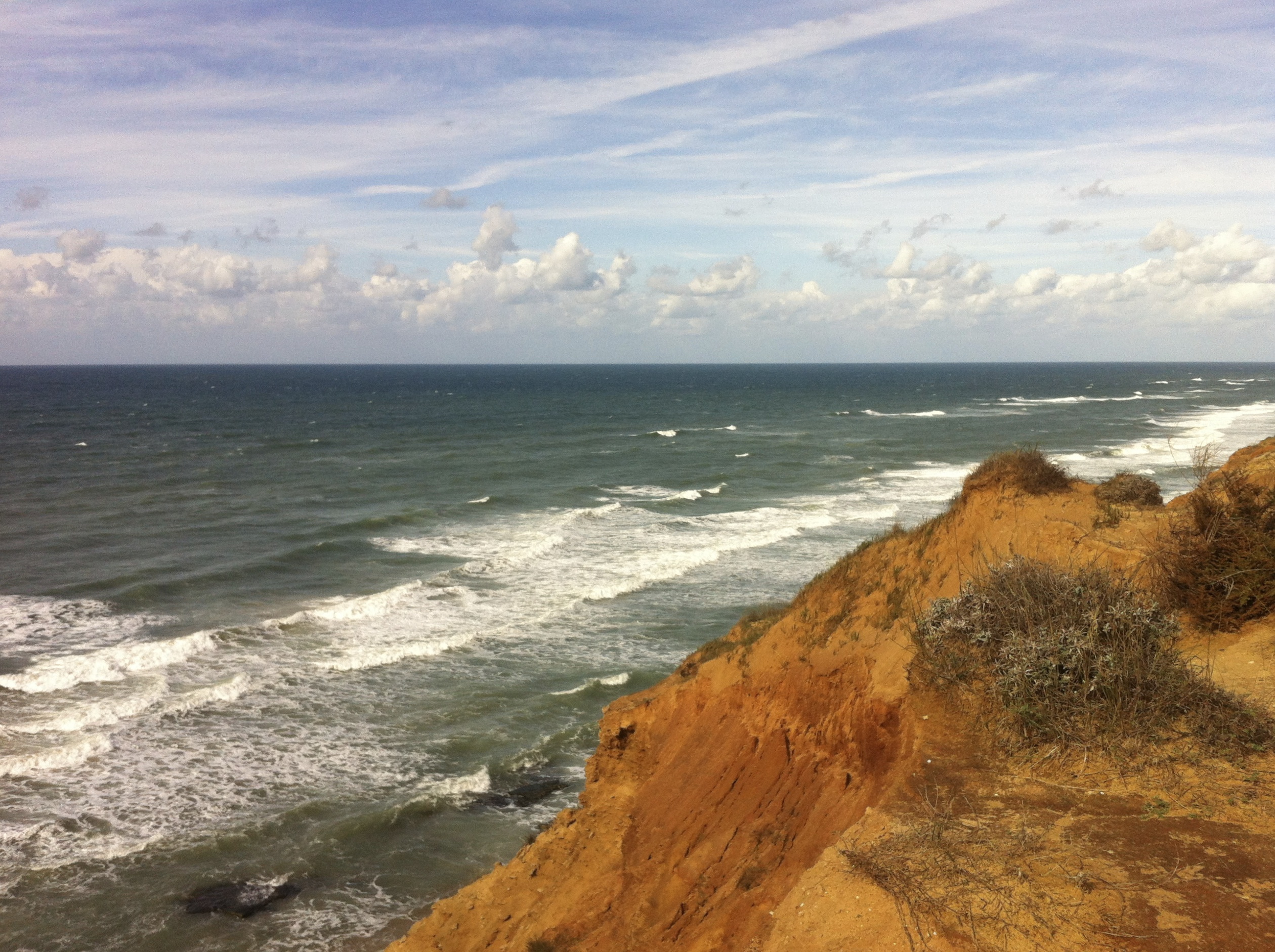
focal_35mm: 35
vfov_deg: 40.6
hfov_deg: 52.7
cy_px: 476
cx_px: 638
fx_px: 1287
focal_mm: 3.85
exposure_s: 1/2155
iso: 80
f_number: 2.8
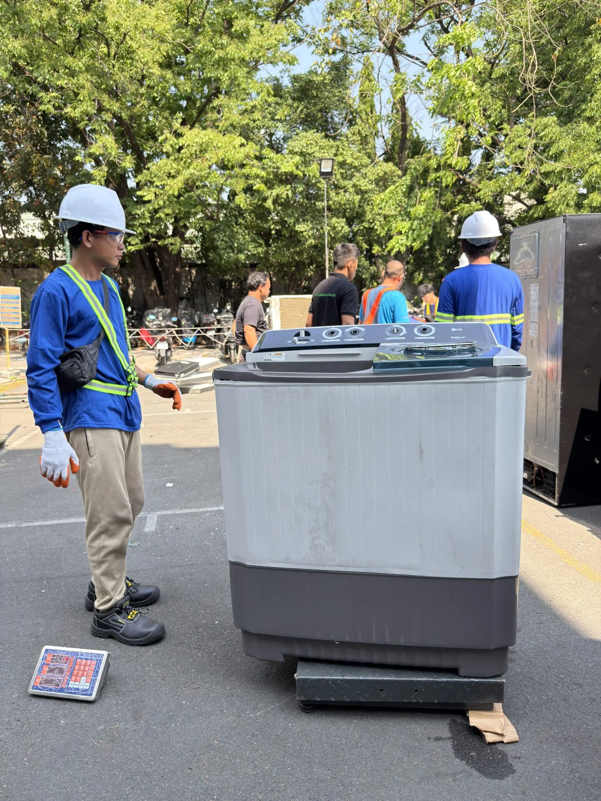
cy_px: 400
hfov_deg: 56.8
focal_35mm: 24
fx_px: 556
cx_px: 300
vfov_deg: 71.6
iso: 80
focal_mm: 6.76
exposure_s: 1/881
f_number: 1.78
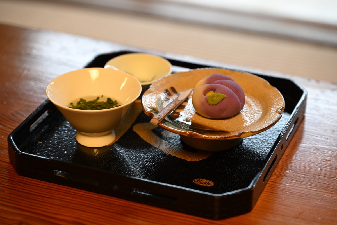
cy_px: 112
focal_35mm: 99
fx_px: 927
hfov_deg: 20.6
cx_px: 168
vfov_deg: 13.8
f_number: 4.5
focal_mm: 99
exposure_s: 1/160
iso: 2000
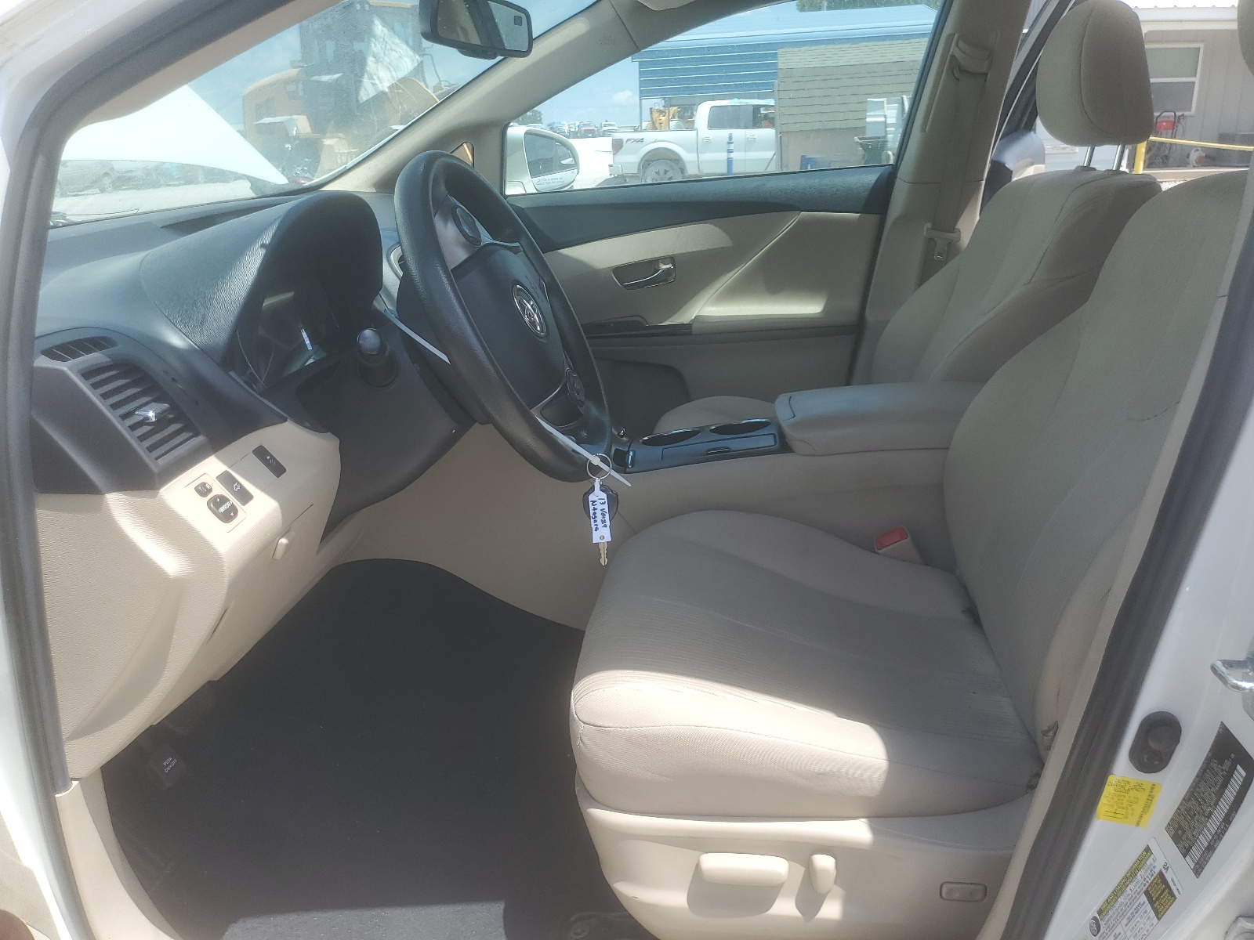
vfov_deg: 53.1
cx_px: 627
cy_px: 470
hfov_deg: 67.3
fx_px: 942
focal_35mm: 26
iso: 50
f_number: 1.5
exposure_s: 1/1429
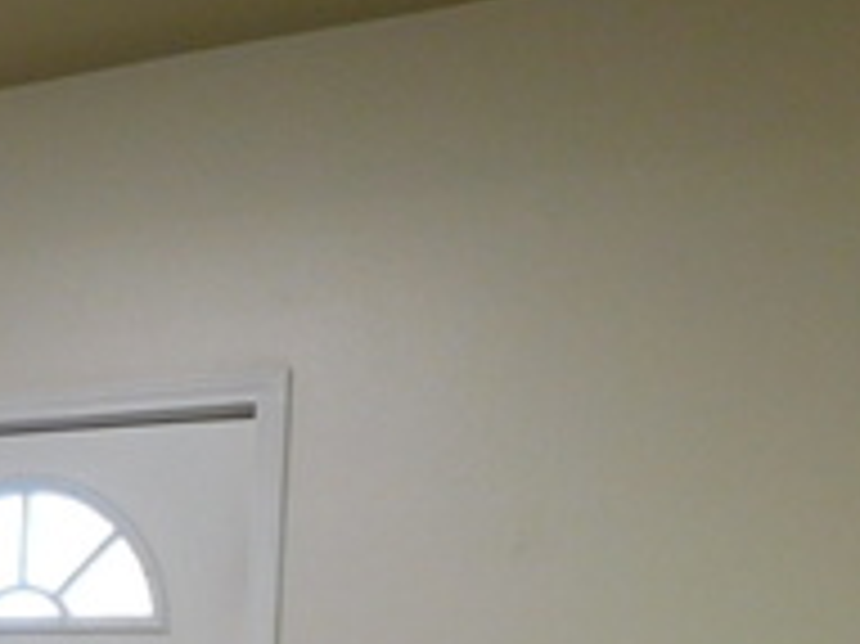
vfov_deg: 17.4
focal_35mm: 77
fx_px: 1912
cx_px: -261
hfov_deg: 22.6
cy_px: 932
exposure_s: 1/30
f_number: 3
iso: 220
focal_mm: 4
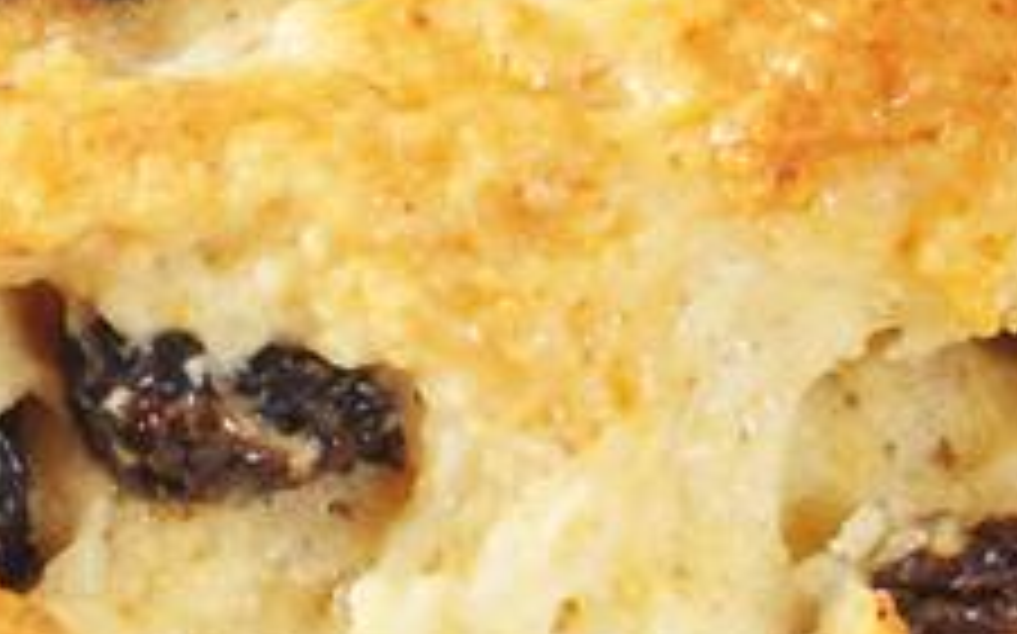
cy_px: 850
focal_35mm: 908
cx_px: 981
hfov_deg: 2.3
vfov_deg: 1.4
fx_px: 25151
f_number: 6.3
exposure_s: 1/125
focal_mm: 105
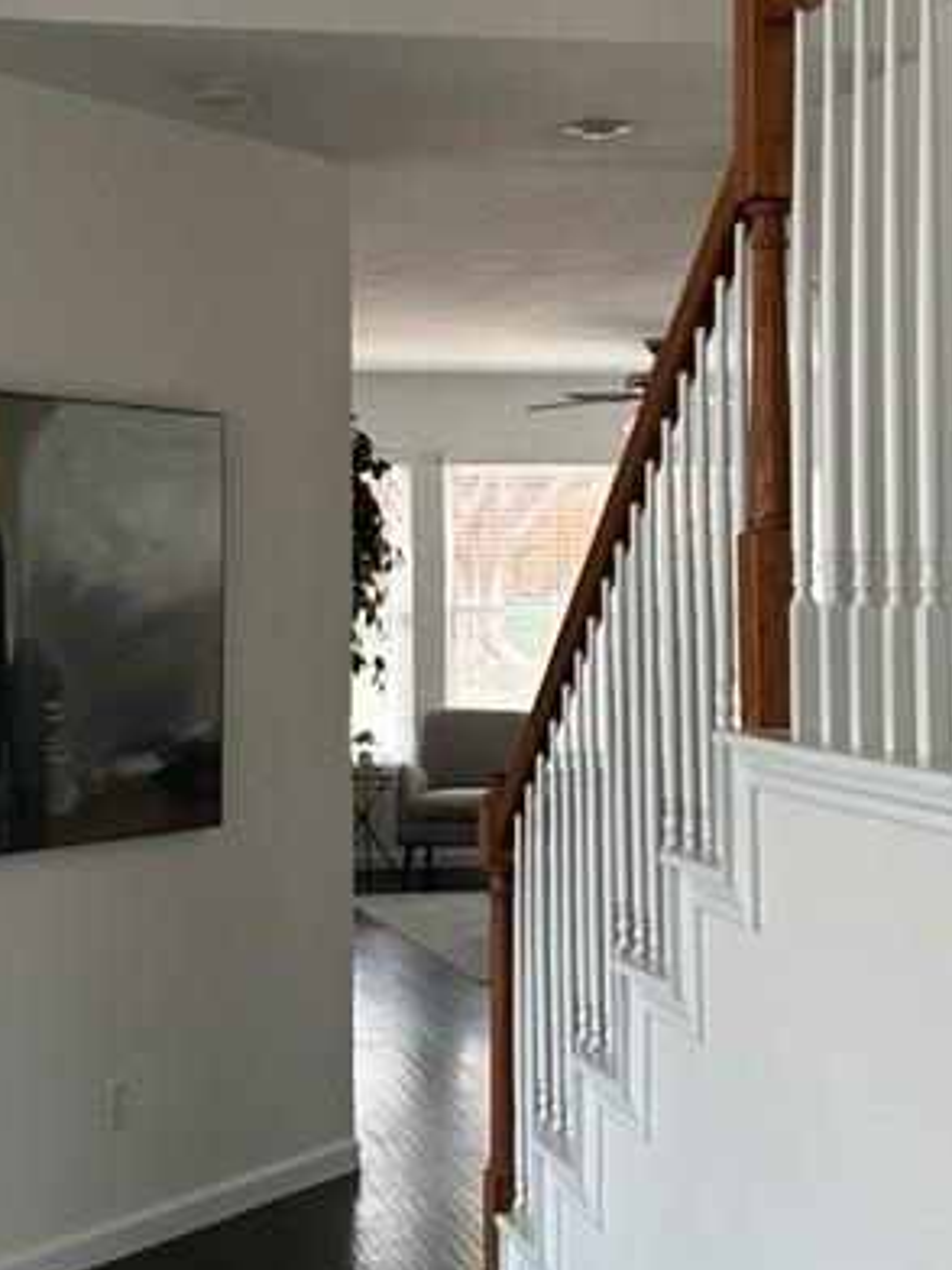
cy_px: 457
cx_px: 350
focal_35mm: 68
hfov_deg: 21.6
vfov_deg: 28.4
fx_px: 2493
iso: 125
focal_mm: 5.7
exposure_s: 1/60
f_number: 1.5
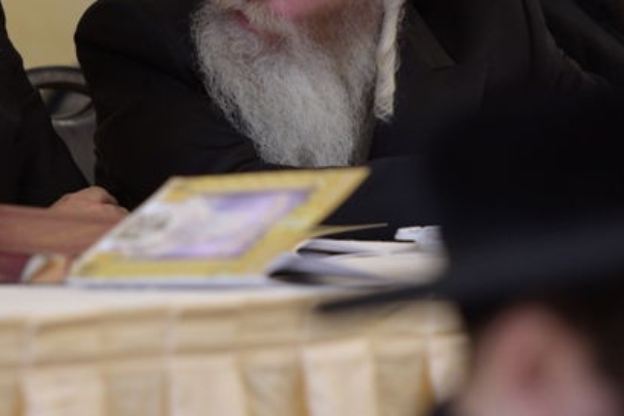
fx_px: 6953
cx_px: 264
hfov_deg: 5.1
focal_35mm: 401
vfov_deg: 3.4
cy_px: -40
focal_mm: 160
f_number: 2.8
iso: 640
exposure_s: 1/125
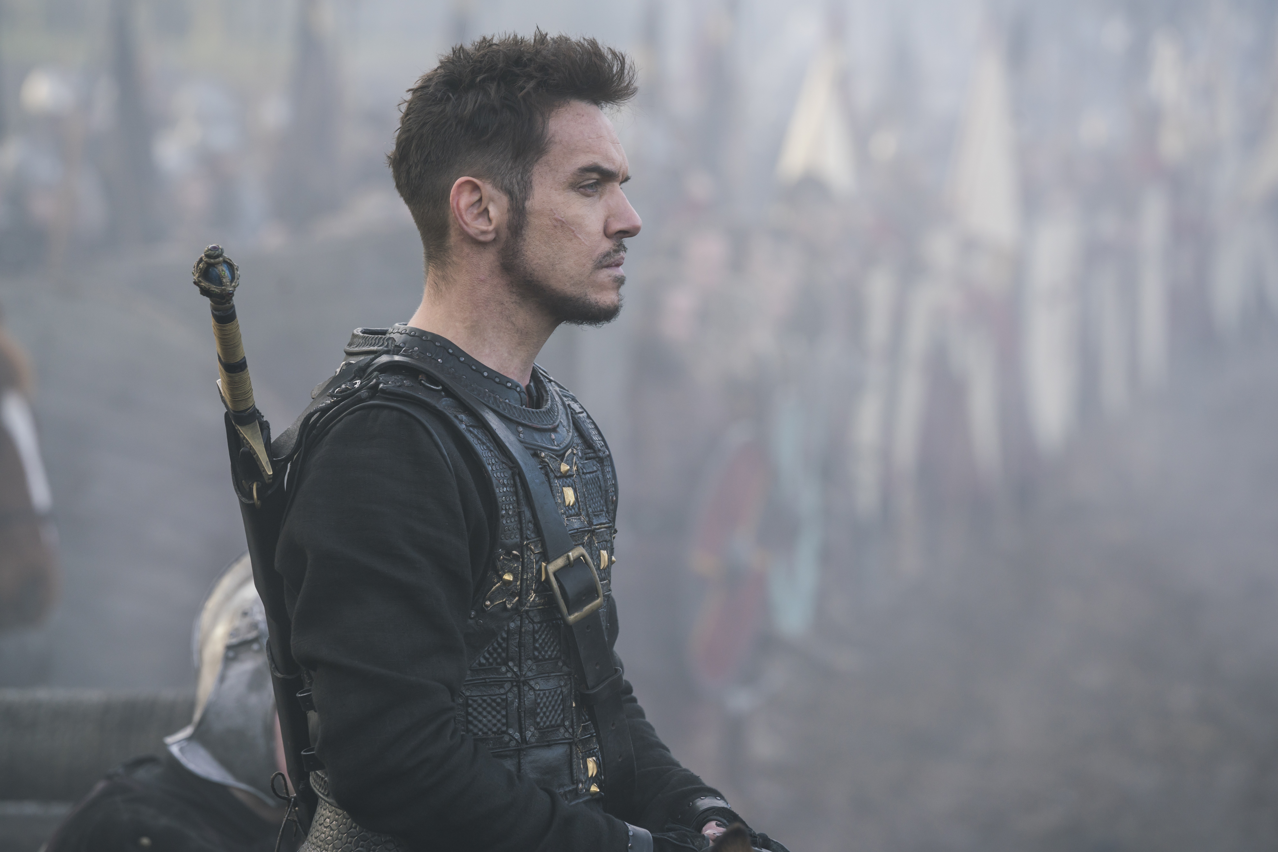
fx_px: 7030
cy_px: 426
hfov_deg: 10.4
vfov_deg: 6.9
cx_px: 639
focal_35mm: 198
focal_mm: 198
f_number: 5.6
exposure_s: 1/400
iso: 400
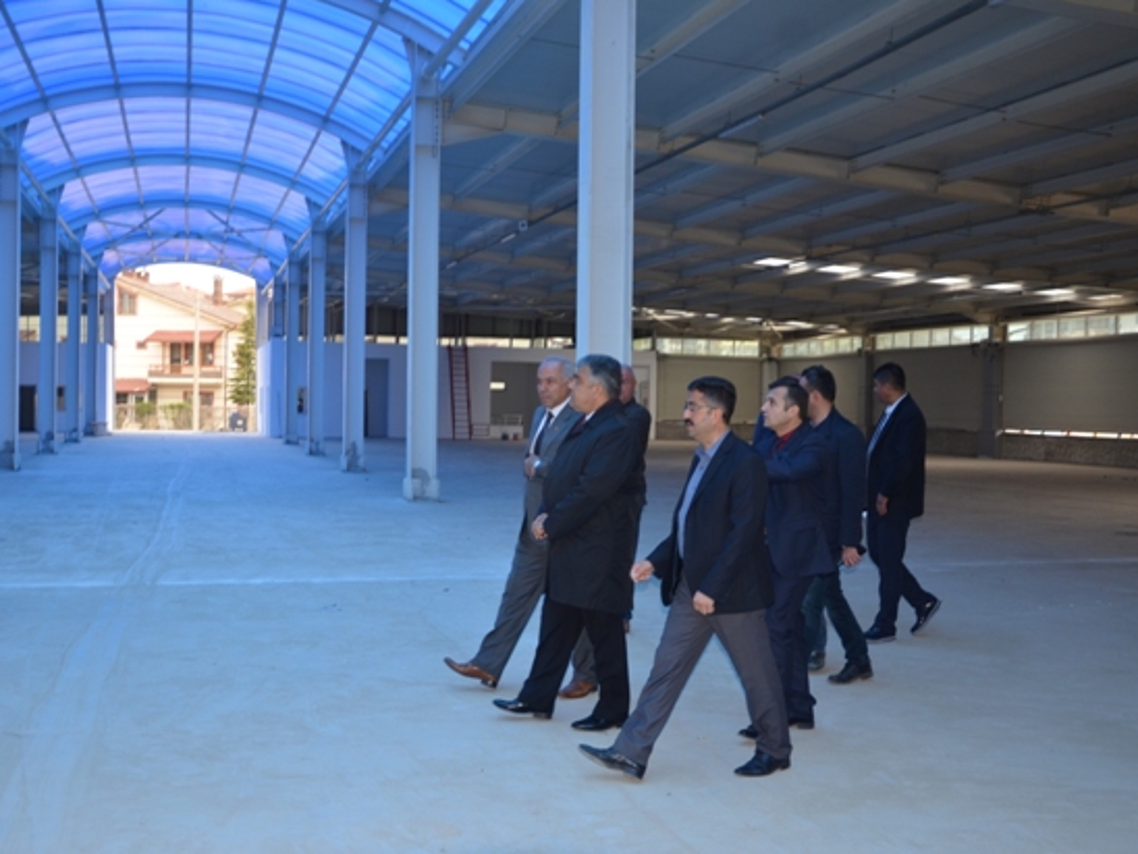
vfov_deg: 38.7
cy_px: 438
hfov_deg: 50.1
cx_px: 509
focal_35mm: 37
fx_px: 1216
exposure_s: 1/125
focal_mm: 22
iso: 200
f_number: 3.8
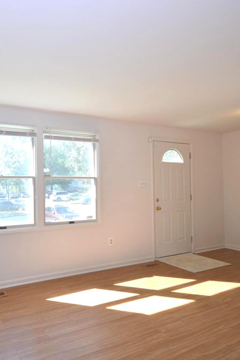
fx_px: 230
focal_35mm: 23
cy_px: 179
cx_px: 47
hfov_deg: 51.5
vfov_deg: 76.1
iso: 400
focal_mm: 10
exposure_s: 1/60
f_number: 8
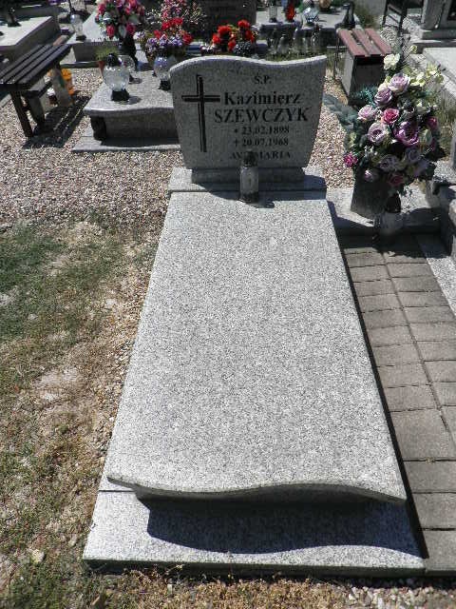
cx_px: 228
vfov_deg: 71.6
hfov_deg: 56.8
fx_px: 422
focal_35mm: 24
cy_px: 304
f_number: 8.3
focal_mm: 4.3
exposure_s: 1/200
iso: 64
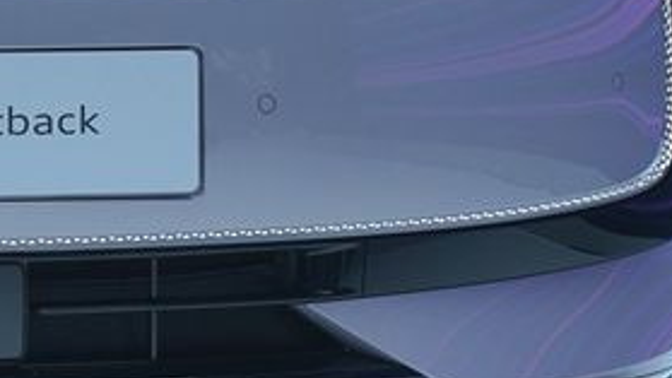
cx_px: -161
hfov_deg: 7.6
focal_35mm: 282
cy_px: -10
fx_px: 5025
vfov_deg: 4.3
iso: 1000
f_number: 6.3
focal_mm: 100
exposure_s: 1/125
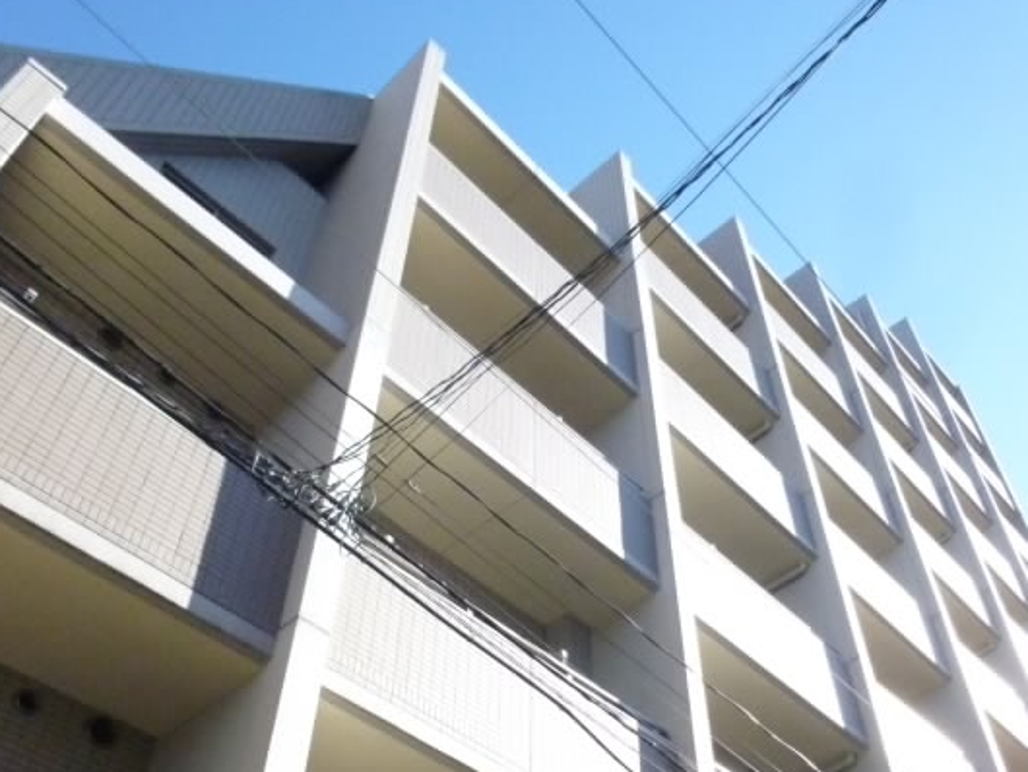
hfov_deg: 55.3
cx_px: 528
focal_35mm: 33
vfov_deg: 42.6
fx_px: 980
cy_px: 484
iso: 800
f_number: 9
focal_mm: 4.5
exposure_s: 1/320
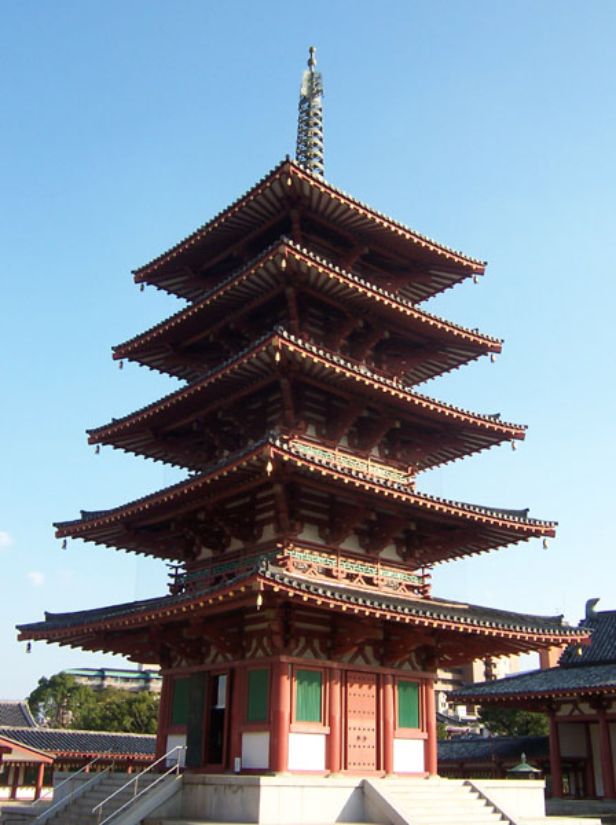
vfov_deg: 51.4
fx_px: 857
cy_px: 412
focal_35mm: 36
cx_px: 308
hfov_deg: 39.6
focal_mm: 5.6
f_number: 4
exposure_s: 1/250
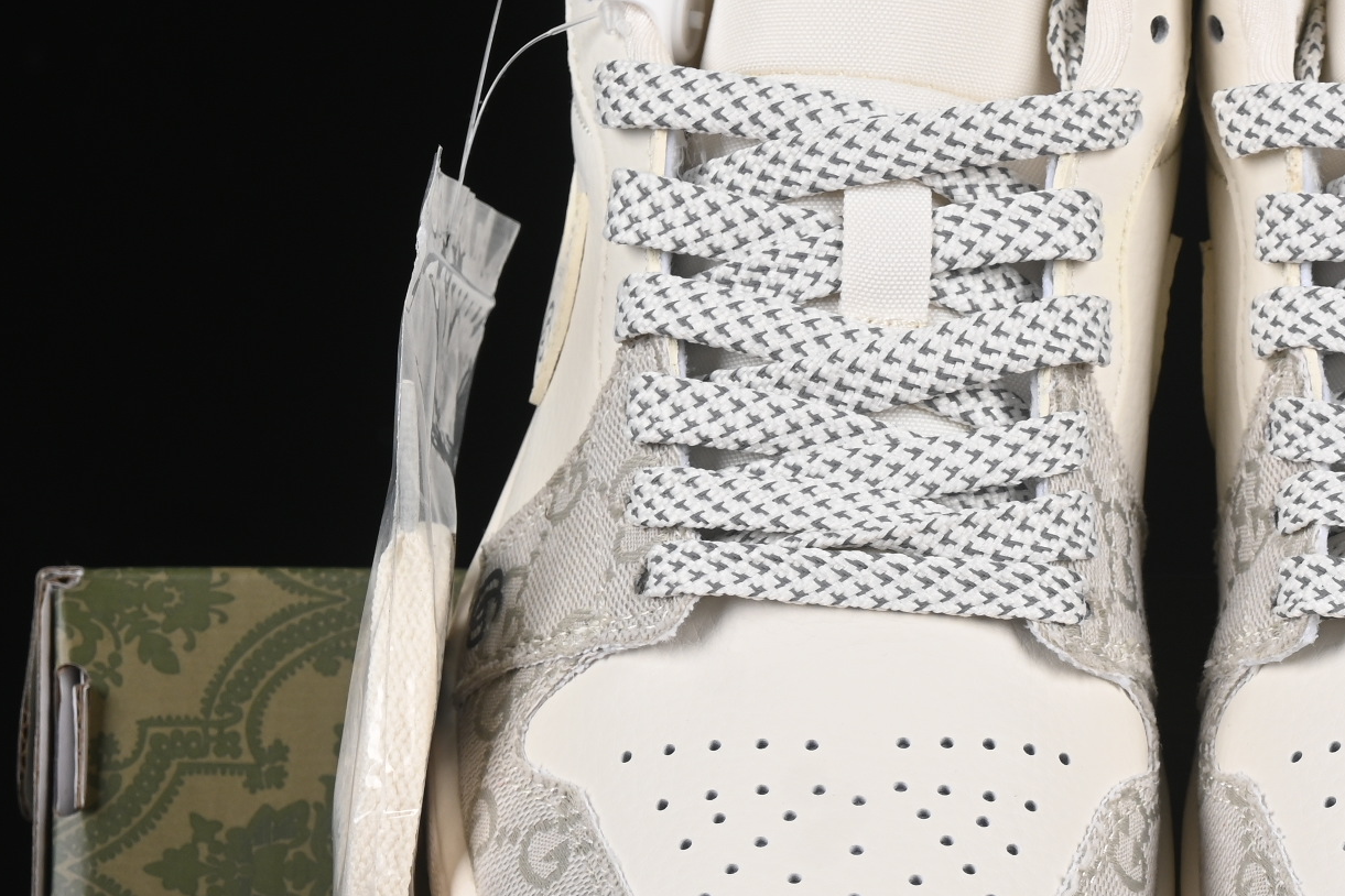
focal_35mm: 171
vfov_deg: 8.0
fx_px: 6388
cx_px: 1185
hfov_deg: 11.9
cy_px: 651
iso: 160
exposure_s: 1/80
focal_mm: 50
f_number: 8
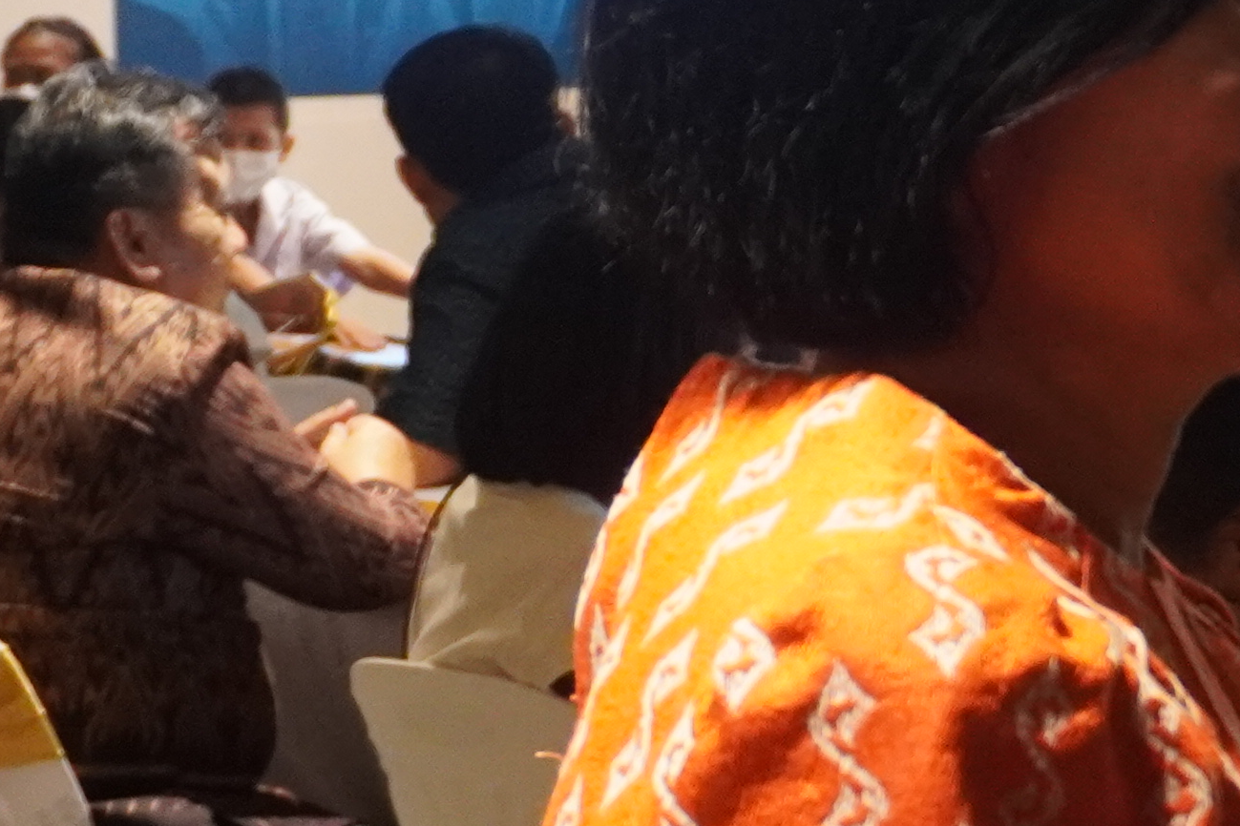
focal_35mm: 159
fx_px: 5487
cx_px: 2331
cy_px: 213
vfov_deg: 8.6
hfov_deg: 11.8
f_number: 4.5
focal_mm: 23
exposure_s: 1/40
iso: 1600
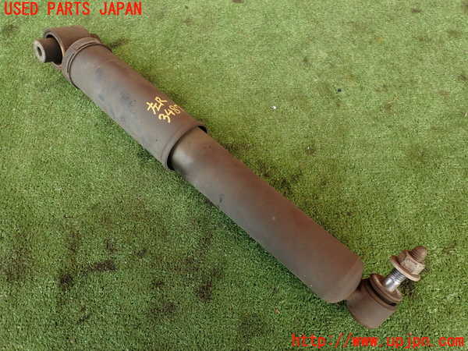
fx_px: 338
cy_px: 176
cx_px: 234
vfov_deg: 54.9
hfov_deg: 69.4
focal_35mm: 25
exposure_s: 1/80
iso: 100
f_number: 2.8
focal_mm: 4.5
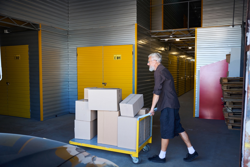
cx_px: 125
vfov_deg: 41.6
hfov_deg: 59.3
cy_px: 84
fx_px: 219
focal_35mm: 32
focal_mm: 31.6
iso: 640
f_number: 2.8
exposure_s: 1/250
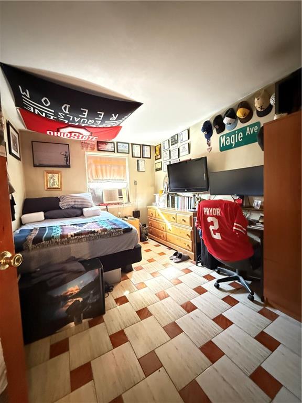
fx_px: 163
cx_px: 151
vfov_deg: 102.1
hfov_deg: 85.7
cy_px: 202
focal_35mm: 14
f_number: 2.2
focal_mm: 2.22
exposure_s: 1/20
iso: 2500
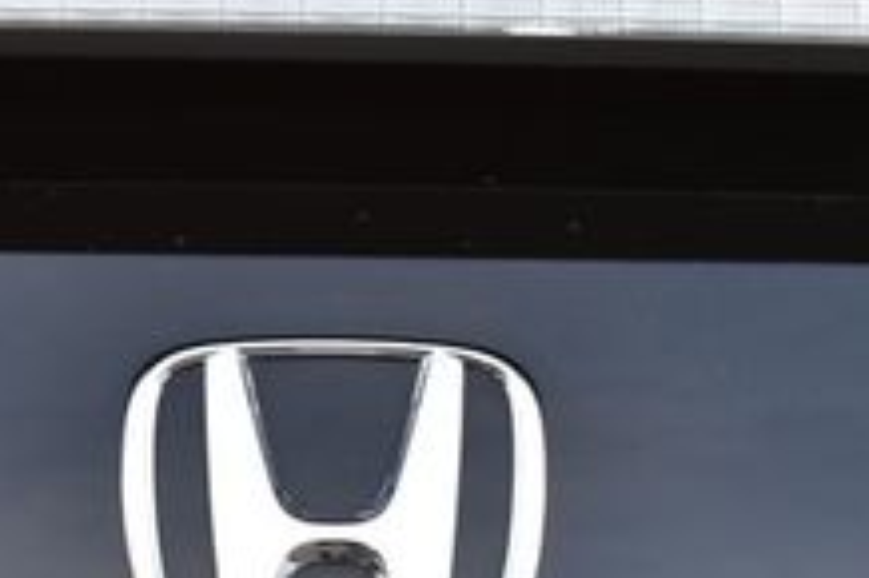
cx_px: 407
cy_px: 821
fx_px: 5089
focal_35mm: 211
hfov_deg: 9.8
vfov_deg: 6.4
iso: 400
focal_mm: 48
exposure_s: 1/50
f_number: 8
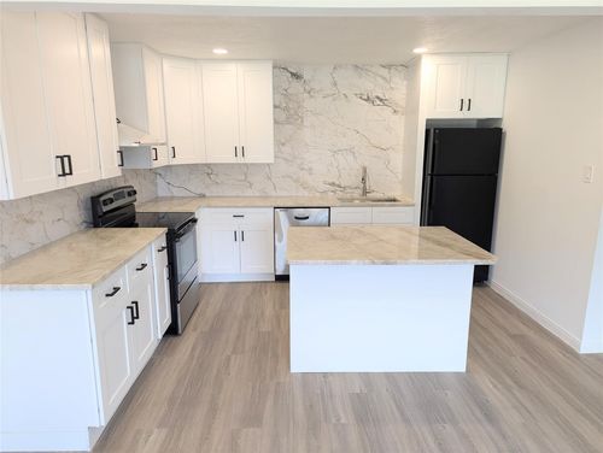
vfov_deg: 56.9
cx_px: 302
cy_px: 226
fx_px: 418
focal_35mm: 24
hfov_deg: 71.5
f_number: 1.85
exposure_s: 1/60
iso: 46
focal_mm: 6.81
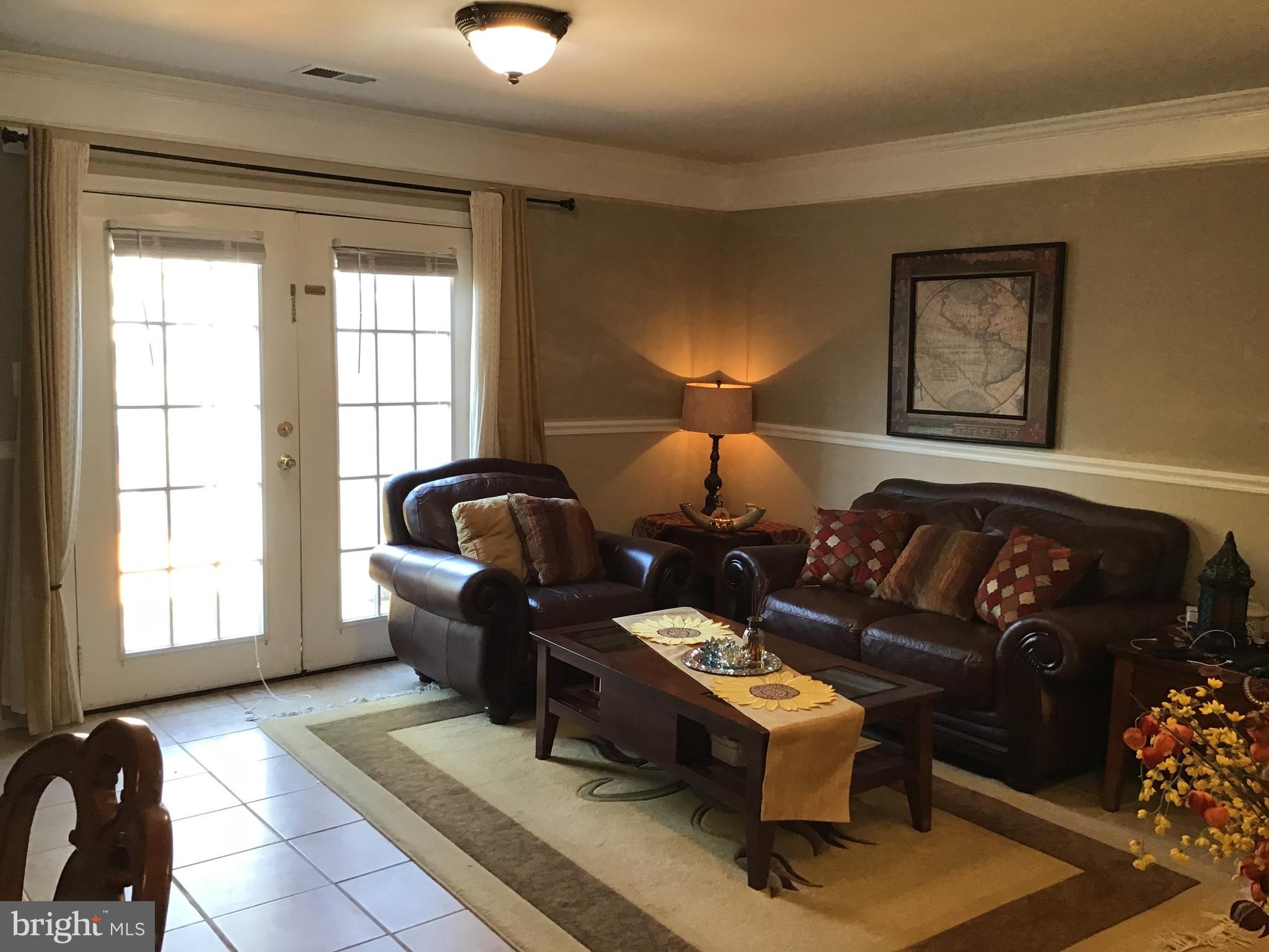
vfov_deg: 45.4
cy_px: 476
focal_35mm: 31
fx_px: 1136
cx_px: 634
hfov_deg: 58.4
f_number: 2.4
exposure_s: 1/30
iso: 80
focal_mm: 3.3
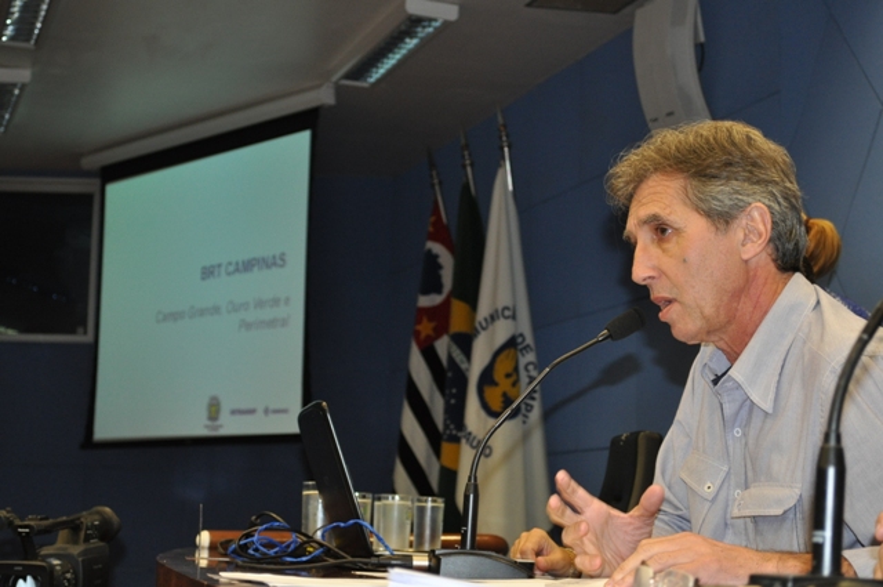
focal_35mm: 69
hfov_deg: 29.3
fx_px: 1690
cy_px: 294
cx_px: 442
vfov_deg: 19.7
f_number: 5.3
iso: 800
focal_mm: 46
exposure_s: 1/60
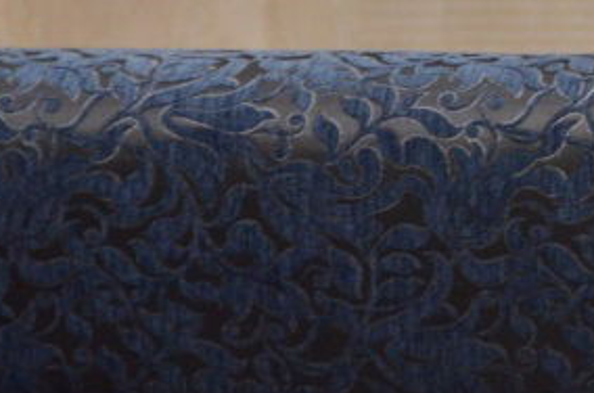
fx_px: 12015
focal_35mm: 730
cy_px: -247
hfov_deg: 2.8
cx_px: 839
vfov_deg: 1.9
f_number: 5.6
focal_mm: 135
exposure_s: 1/160
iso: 1250
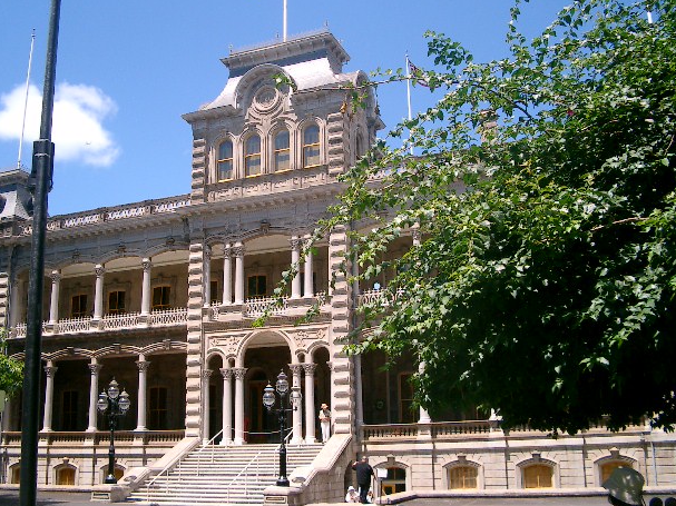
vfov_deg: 36.8
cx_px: 332
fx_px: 761
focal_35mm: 39
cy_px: 256
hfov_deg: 47.9
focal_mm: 7.6
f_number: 5
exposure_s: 1/500
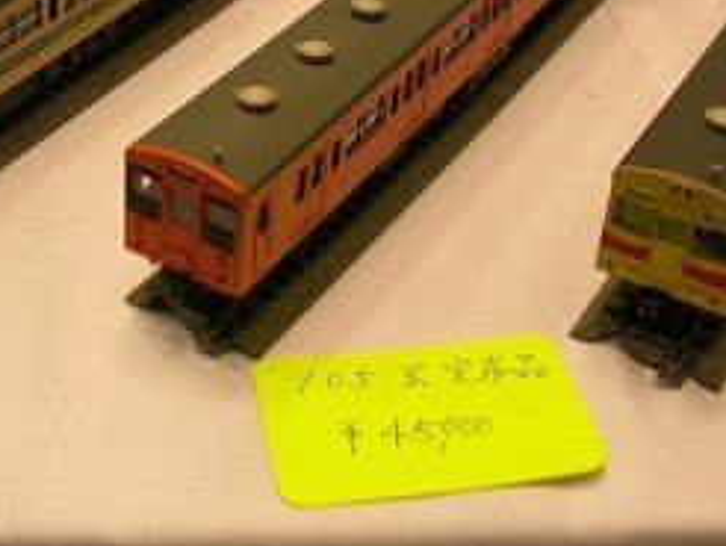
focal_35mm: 71
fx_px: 1491
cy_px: 81
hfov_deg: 27.0
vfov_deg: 20.4
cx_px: 192
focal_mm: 5.8
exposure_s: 1/32.5
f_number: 2.8
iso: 50
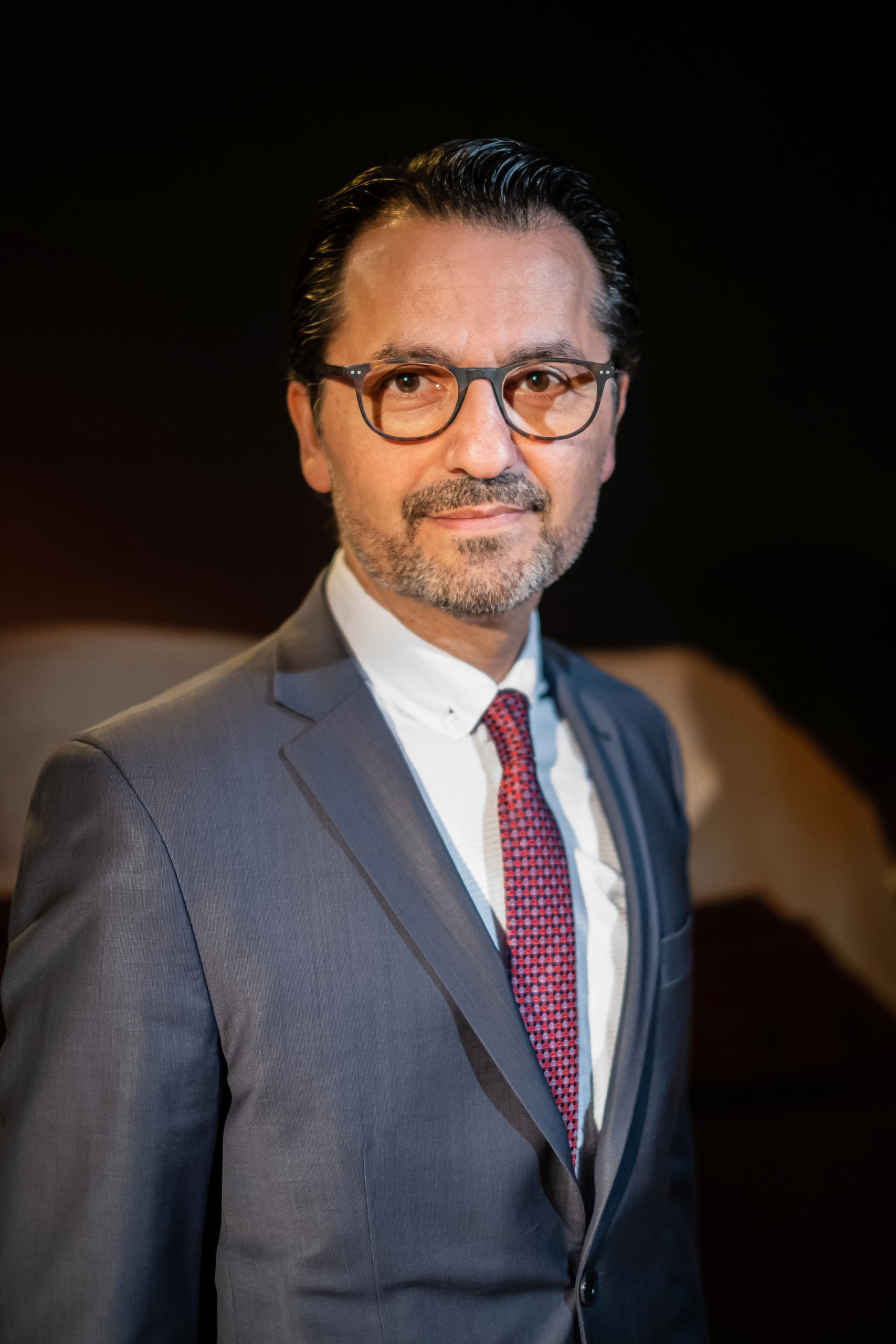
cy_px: 672
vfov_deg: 37.5
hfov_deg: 25.5
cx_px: 448
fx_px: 1978
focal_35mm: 53
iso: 3200
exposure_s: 1/125
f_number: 1.4
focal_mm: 35
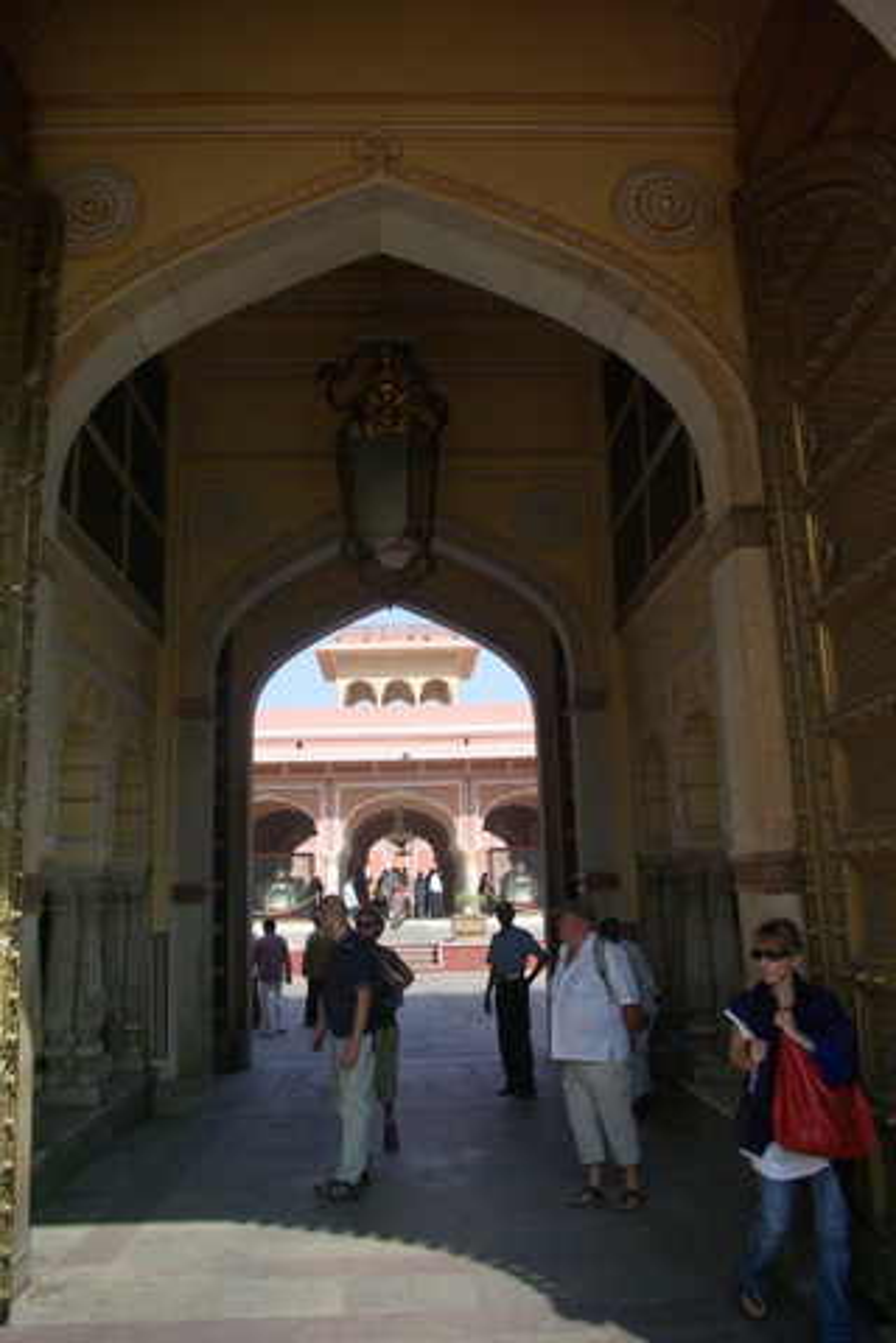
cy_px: 672
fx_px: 1008
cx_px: 448
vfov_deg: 67.4
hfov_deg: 47.9
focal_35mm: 27
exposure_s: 1/350
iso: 800
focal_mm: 18
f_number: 6.7
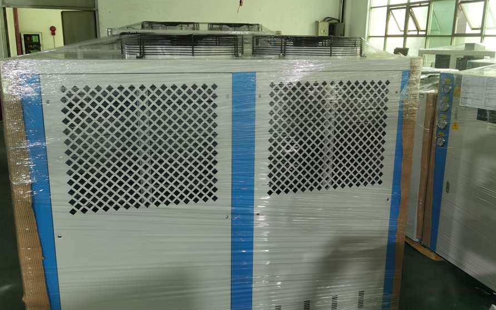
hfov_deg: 64.6
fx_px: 392
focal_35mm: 29
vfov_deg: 43.0
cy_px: 129
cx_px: 250
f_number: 1.9
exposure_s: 1/48.7
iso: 250
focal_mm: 6.71
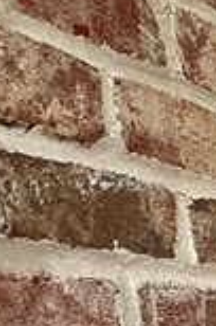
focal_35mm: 97
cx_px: 889
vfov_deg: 20.0
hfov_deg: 7.9
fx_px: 877
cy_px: 373
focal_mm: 2.22
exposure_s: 1/99
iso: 160
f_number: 2.2
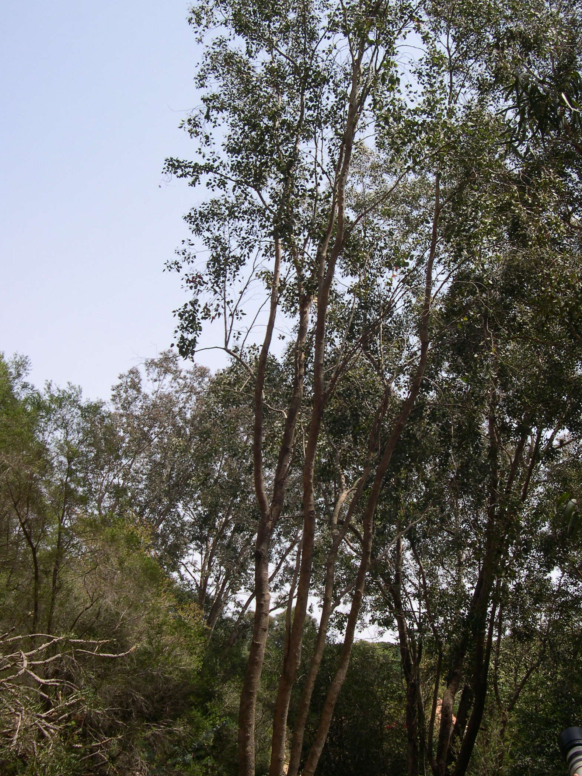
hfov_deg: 35.1
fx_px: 919
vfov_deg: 45.8
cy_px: 387
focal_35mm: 41
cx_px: 309
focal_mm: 8
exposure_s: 1/133
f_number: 7.6
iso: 100
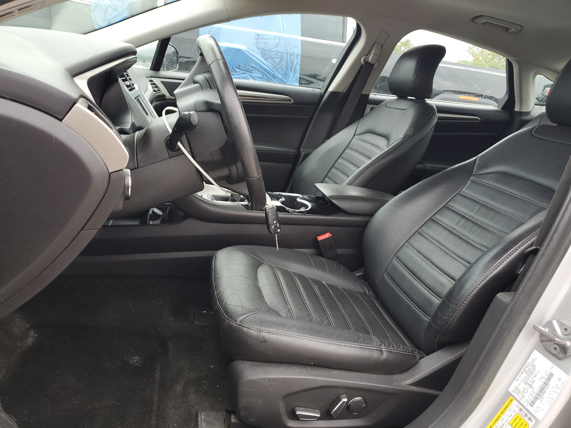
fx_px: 429
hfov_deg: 67.3
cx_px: 286
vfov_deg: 53.1
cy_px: 214
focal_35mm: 26
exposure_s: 1/152
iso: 50
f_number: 1.5
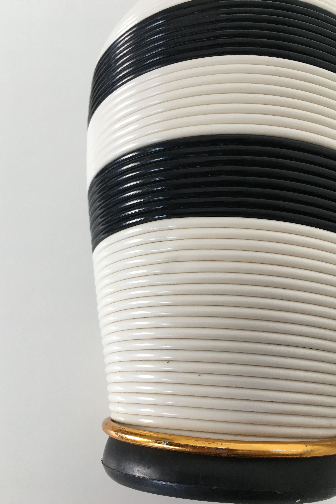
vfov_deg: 60.3
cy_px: 252
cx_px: 173
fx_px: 434
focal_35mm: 31
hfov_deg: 42.3
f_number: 2.2
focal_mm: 4.15
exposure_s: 1/33
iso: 32
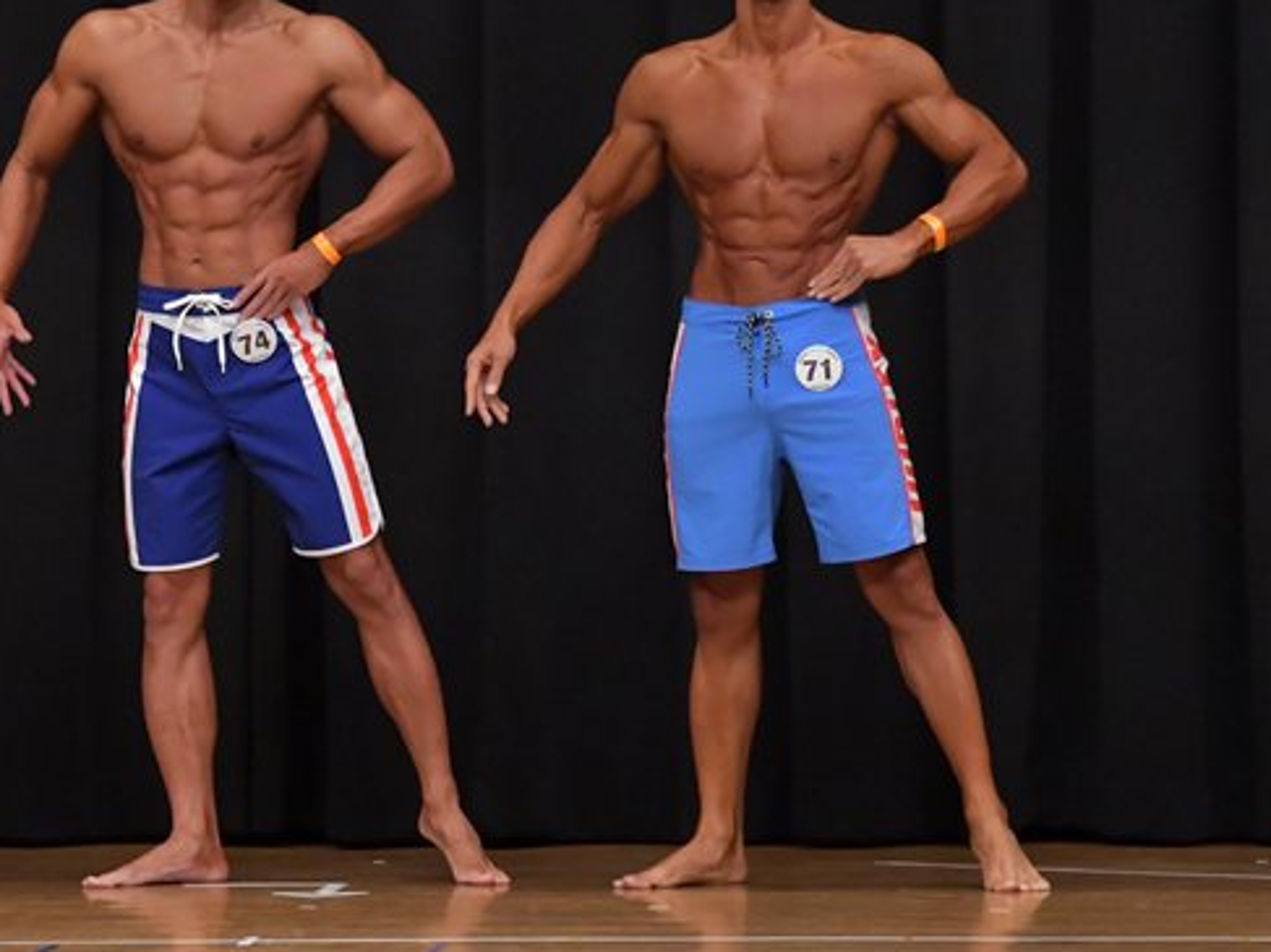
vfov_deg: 4.3
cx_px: 424
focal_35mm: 344
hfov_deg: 5.8
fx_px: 12628
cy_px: 355
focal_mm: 150
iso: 6400
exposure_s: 1/400
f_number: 5.6
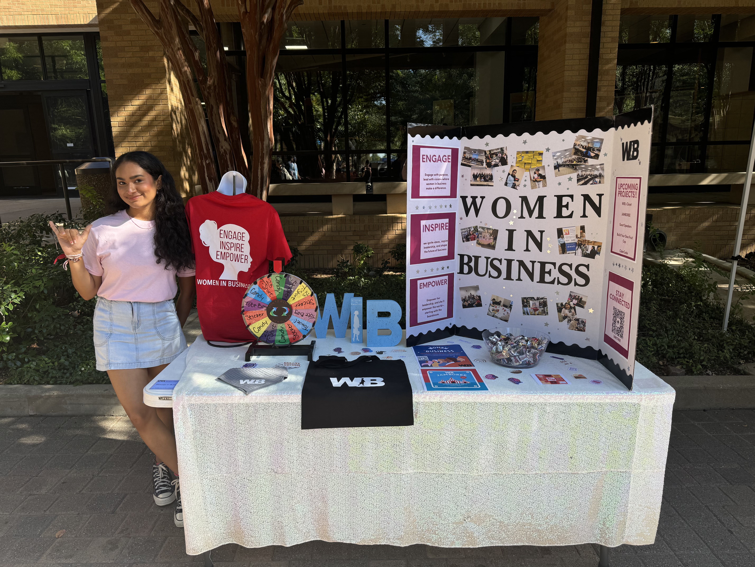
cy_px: 284
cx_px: 378
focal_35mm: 24
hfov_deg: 71.6
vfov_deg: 56.8
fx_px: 523
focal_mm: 6.76
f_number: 1.78
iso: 80
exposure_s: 1/747
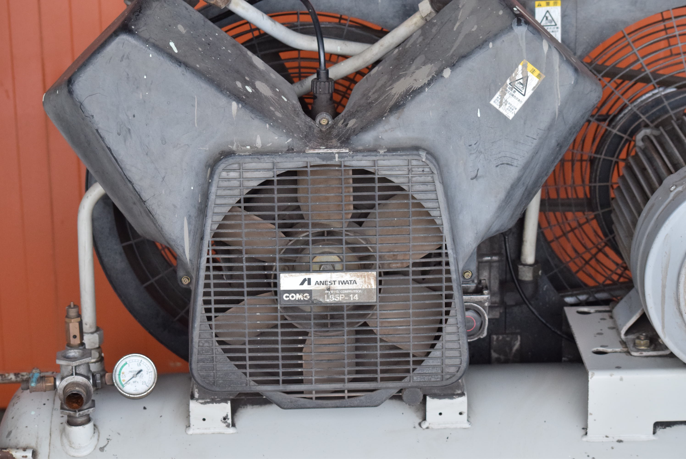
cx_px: 343
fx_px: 1773
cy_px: 230
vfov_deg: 14.7
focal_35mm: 93
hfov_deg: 21.9
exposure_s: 1/250
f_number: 6.3
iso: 1250
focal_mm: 62
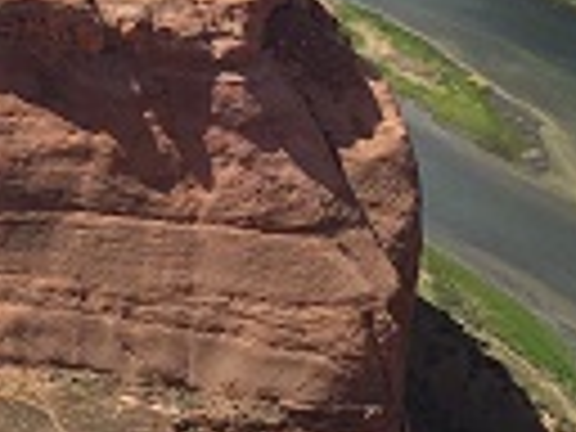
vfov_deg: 10.7
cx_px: -133
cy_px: 151
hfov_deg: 13.8
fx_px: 2313
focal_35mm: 139
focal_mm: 4.15
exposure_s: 1/1364
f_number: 2.2
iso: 32
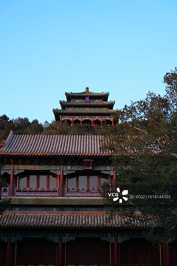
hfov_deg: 19.4
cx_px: 88
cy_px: 133
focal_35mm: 70
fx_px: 516
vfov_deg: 28.8
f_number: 7.1
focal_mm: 70
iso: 1000
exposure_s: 1/200
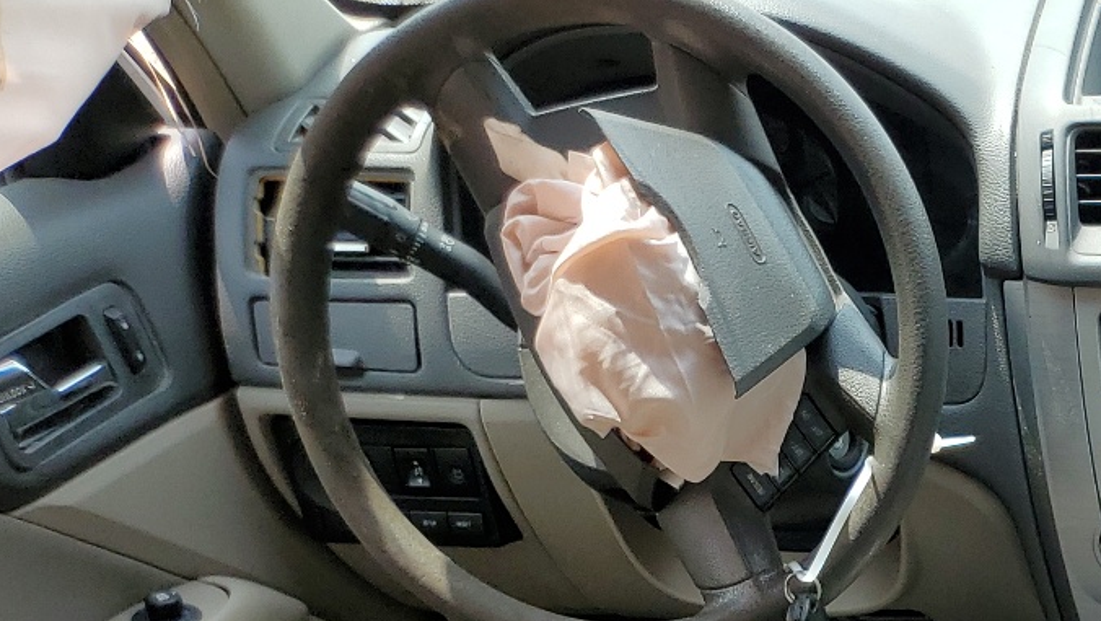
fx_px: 1957
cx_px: 1251
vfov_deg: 16.6
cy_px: 896
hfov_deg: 28.2
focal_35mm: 67
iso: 50
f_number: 1.5
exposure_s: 1/667
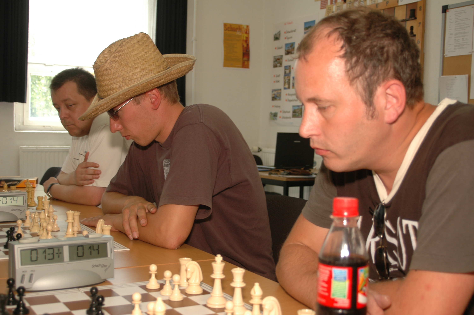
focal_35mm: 46
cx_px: 237
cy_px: 158
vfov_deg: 28.9
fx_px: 612
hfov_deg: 42.4
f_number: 4.5
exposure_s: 1/60
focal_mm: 31
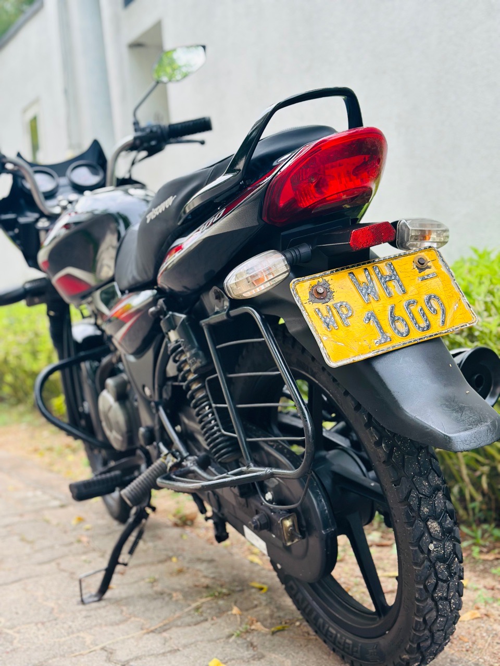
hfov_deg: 30.3
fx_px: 924
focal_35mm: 48
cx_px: 250
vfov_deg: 39.7
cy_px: 333
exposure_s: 1/594
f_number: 1.78
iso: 80
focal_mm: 6.86
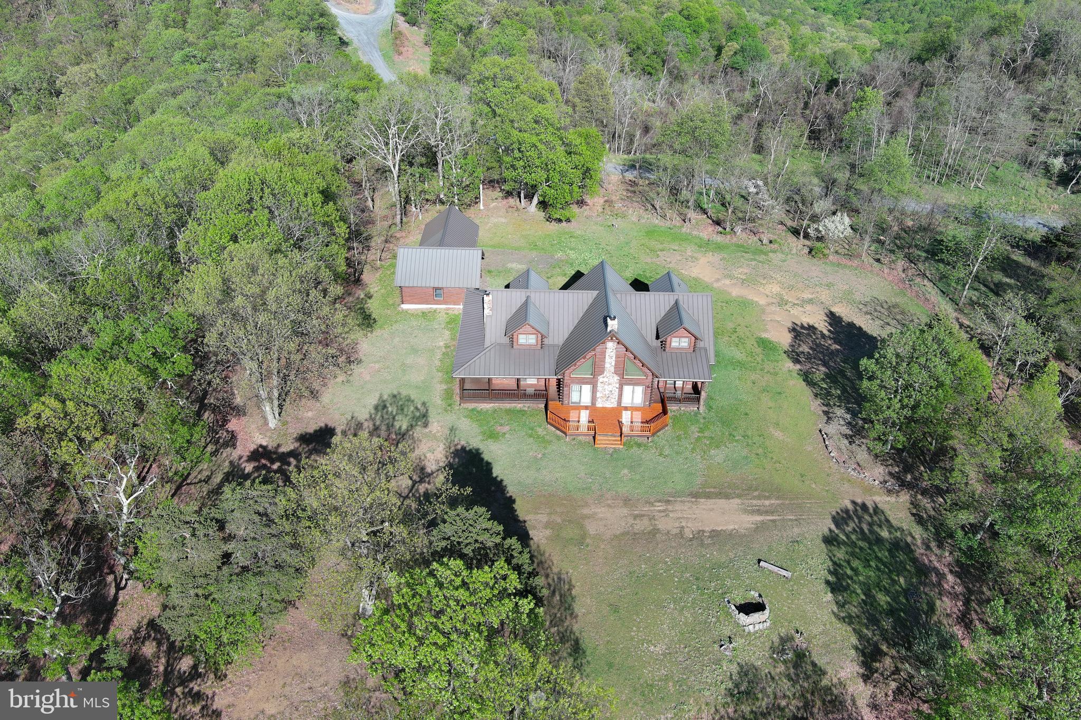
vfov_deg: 45.0
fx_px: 871
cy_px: 360
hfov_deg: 63.7
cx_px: 540
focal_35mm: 29
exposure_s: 1/659
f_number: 2.8
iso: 100
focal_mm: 10.57
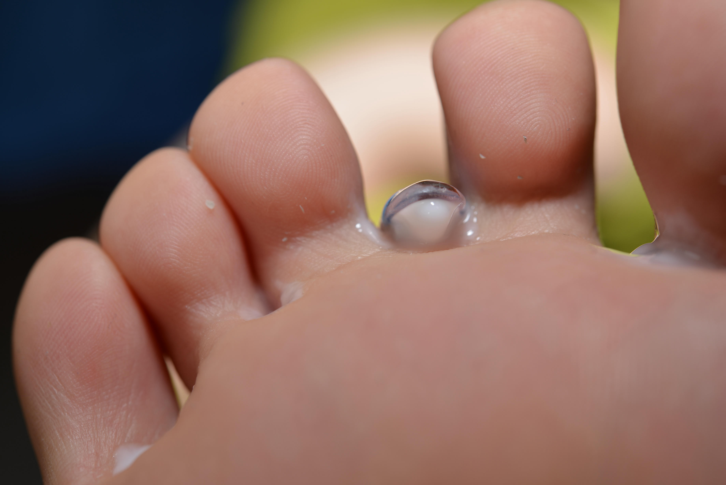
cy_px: 242
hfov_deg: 33.4
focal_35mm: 60
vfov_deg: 22.6
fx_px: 1210
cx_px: 363
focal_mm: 60
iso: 100
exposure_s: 1/125
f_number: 8
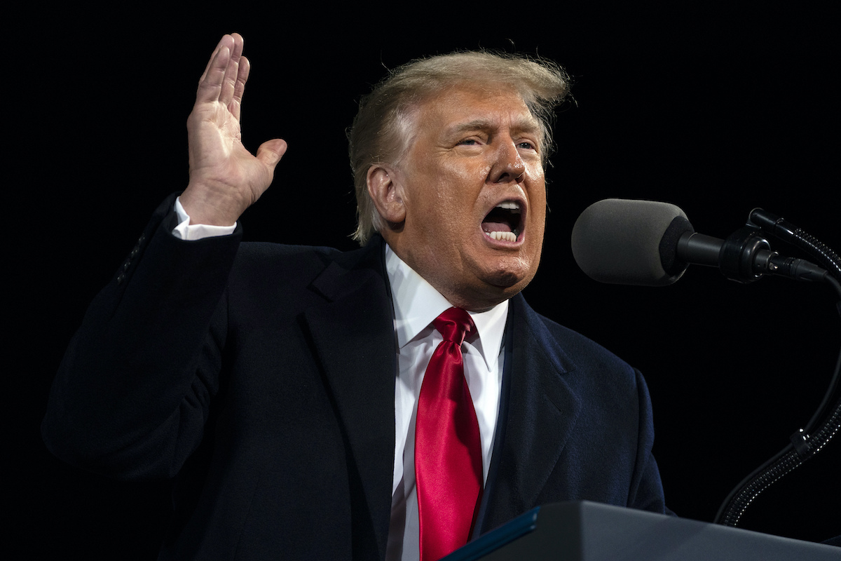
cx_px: 420
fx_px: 4485
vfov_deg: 7.2
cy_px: 280
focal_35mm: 192
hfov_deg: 10.7
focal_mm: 192
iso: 2500
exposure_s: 1/800
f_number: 5.6
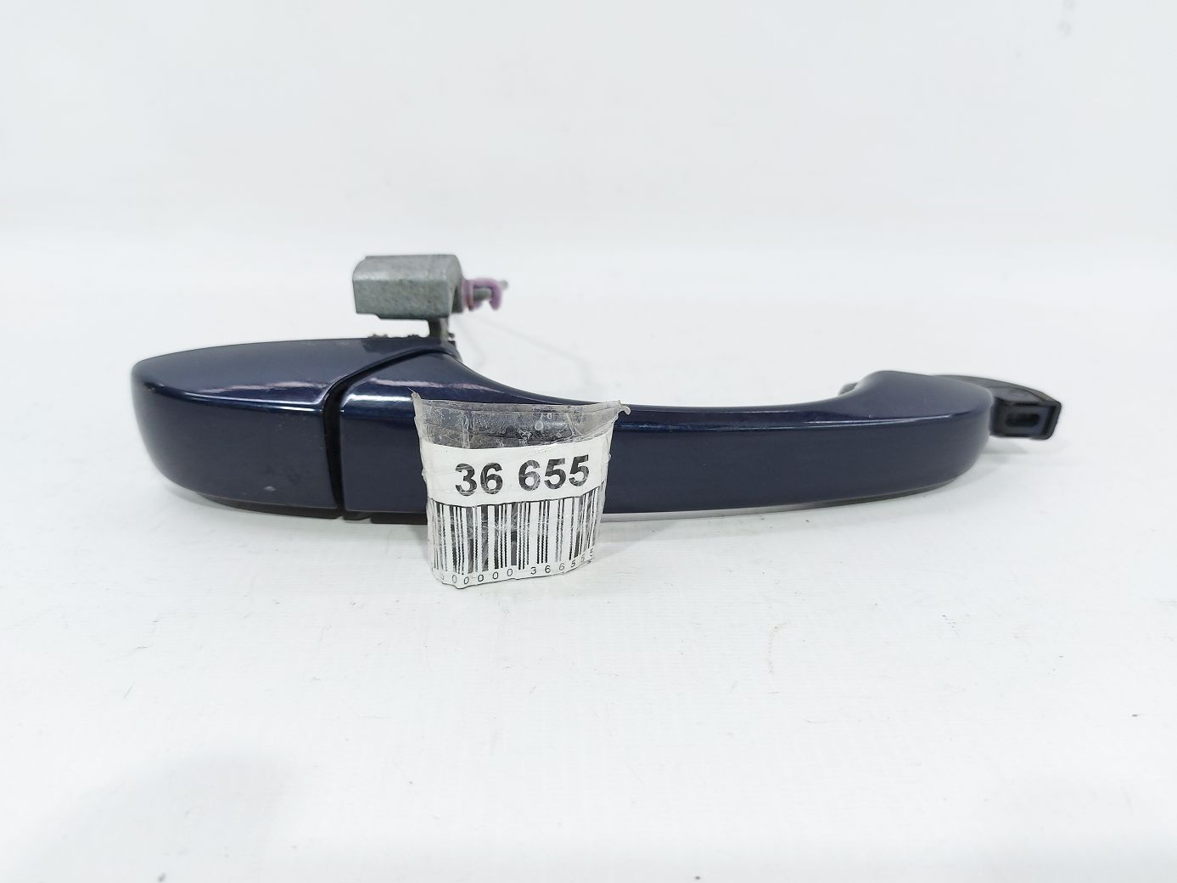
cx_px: 588
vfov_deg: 56.8
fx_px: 816
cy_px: 442
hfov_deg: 71.6
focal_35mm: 24
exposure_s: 1/50
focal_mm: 5.23
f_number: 1.8
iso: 64
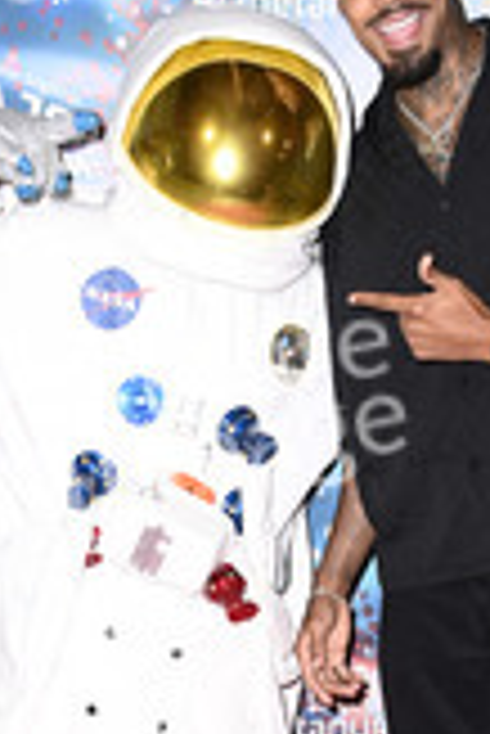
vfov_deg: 19.5
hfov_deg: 13.3
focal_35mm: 103
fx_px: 2098
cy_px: 653
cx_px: 306
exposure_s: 1/160
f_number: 5.6
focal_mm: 42
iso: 500
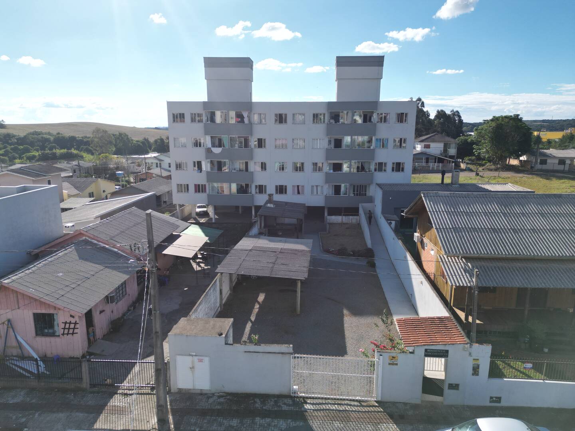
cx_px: 288
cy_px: 216
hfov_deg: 71.6
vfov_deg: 56.8
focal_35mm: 24
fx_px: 399
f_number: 1.7
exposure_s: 1/4000
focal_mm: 6.72
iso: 130
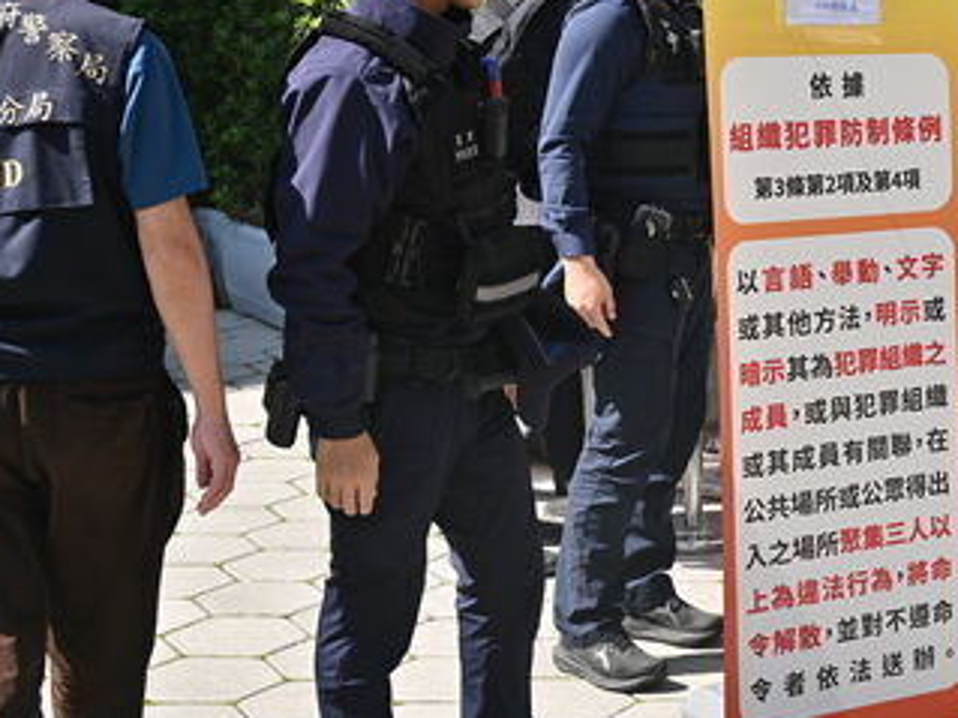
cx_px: 874
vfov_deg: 19.4
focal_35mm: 76
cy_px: 320
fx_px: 2103
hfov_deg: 24.9
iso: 100
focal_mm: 42
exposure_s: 1/250
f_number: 5.6
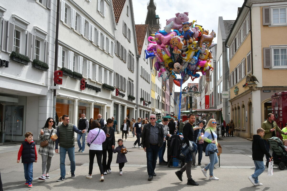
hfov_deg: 53.1
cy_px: 96
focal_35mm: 36
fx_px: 287
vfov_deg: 36.9
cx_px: 144
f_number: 25
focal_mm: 24
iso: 400
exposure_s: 1/125
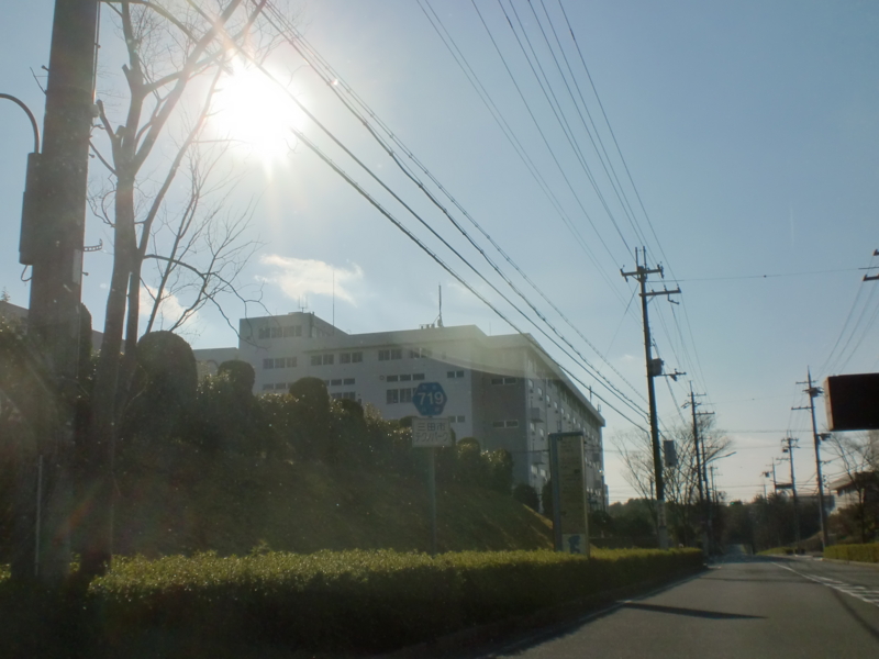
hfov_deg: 52.6
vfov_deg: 40.7
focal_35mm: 35
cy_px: 330
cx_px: 440
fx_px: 889
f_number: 5.6
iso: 64
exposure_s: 1/2000
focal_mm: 6.3
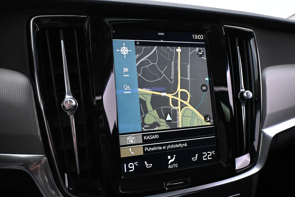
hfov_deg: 63.2
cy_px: 98
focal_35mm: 29
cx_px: 148
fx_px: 240
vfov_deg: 44.6
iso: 6400
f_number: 3.8
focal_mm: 19.5
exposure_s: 1/60
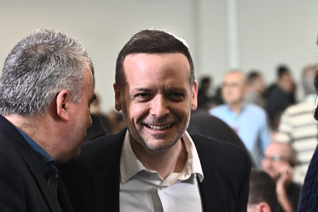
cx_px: 159
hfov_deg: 15.2
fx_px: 1192
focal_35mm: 135
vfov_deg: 10.2
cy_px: 106
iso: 3200
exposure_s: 1/250
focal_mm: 90
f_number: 4.5
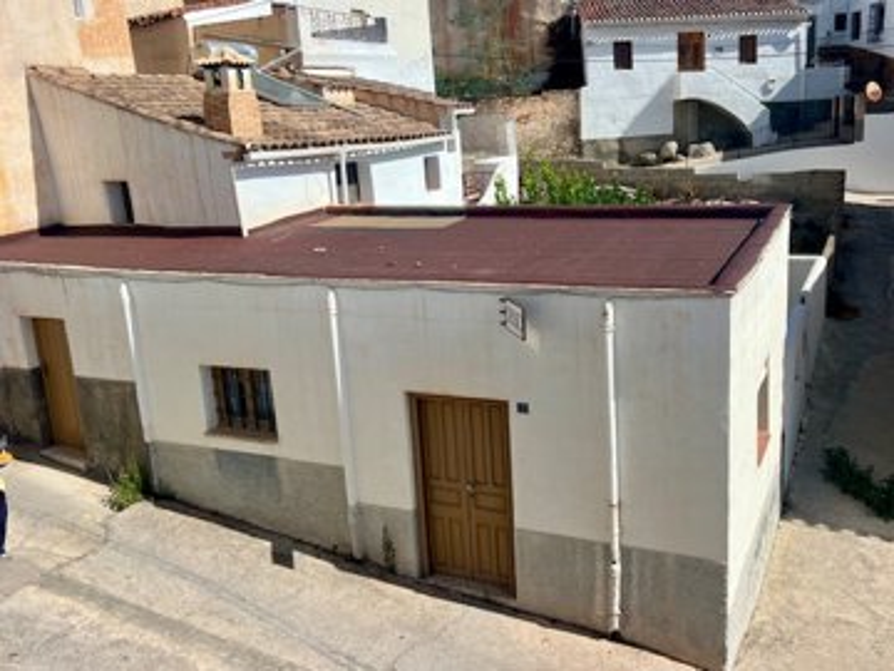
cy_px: 336
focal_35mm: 26
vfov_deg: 53.1
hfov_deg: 67.3
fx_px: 671
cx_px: 447
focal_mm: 5.7
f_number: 1.5
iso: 50
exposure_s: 1/7463
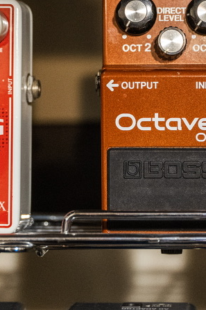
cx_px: 156
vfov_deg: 17.5
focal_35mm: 117
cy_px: 101
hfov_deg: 11.7
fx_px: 1005
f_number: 2.8
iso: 4000
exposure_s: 1/250
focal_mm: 32
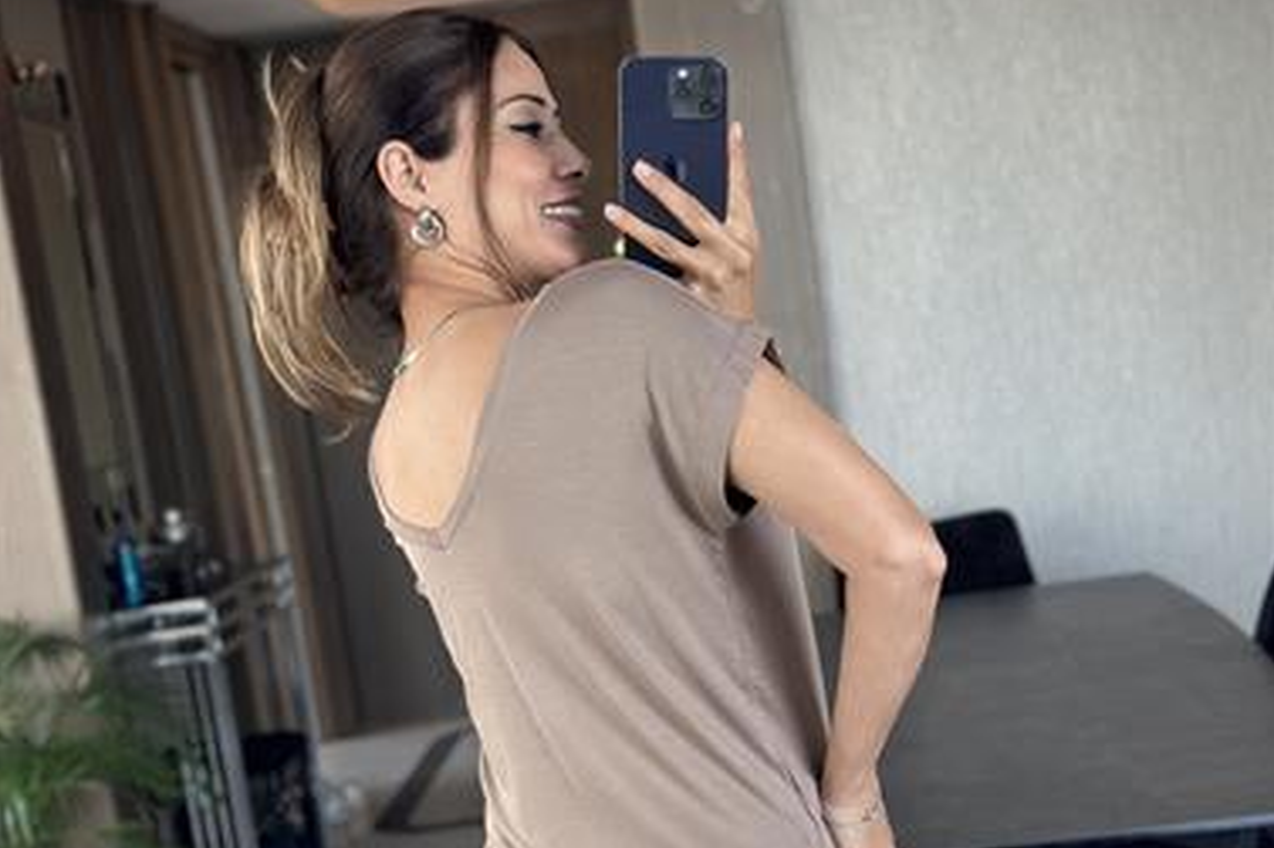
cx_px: 639
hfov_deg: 30.1
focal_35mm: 67
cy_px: 598
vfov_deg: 20.2
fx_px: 2370
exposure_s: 1/50
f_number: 1.78
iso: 100
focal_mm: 6.86
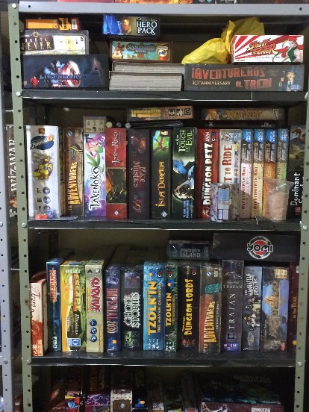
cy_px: 219
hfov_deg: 34.3
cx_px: 174
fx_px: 500
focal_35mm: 42
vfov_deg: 44.8
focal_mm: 4.15
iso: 250
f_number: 2.2
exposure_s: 1/17
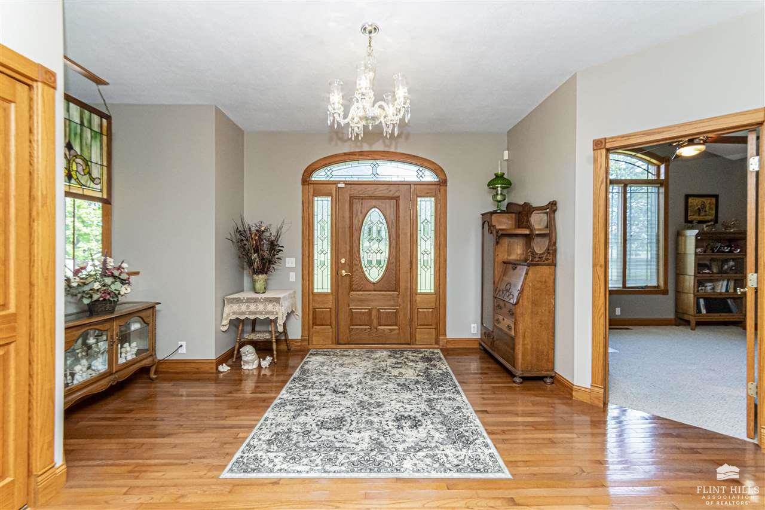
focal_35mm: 15
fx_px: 319
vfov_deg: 77.3
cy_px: 255
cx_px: 382
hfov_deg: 100.4
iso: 1250
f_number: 10
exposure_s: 1/60
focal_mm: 10
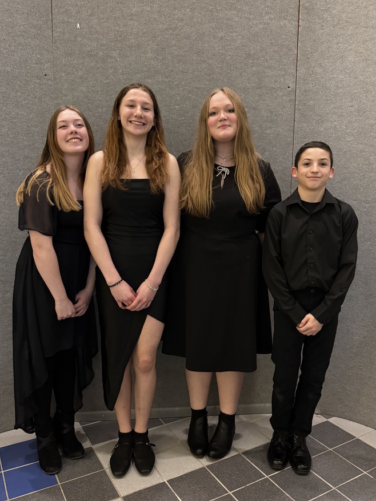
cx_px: 195
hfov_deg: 49.7
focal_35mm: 28
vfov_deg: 63.4
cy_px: 257
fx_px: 406
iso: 640
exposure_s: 1/40
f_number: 1.78
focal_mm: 6.76
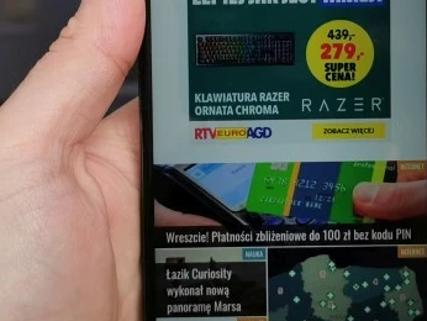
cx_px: 232
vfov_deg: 15.2
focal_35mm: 97
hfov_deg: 20.2
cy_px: 83
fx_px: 1197
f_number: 1.6
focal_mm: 5.56
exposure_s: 1/1055
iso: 50
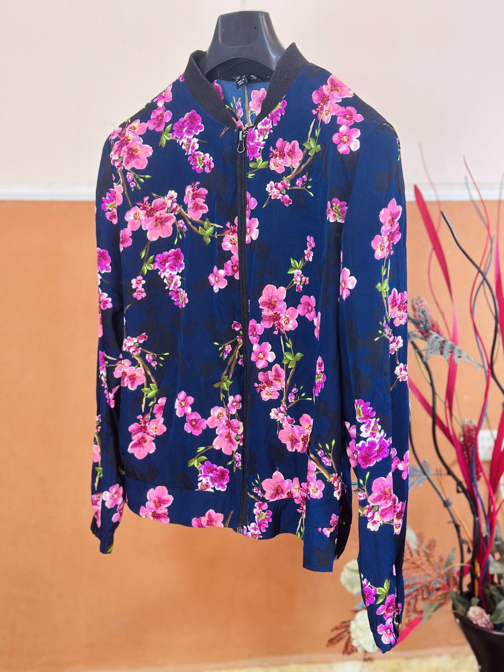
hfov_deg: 30.3
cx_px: 252
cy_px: 336
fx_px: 932
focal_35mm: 48
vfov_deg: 39.7
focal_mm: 6.86
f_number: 1.78
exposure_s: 1/50
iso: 200
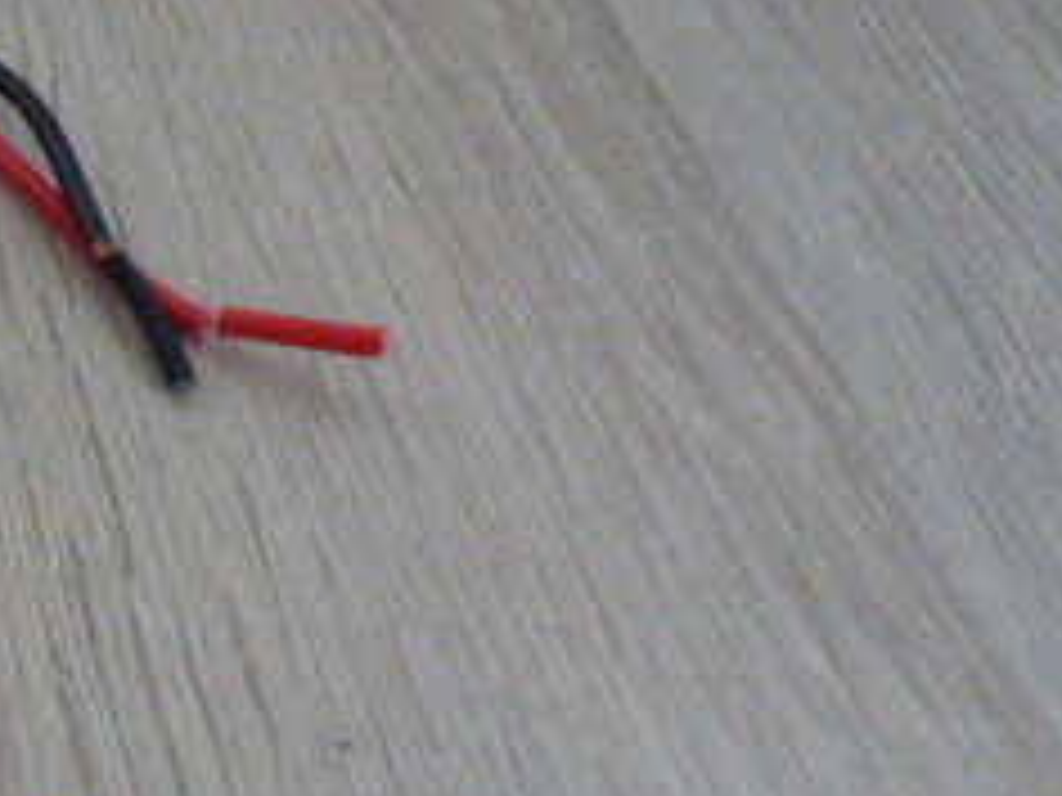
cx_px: -279
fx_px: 2025
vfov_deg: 22.1
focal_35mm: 66
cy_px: 211
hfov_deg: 25.7
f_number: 2.8
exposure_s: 1/20
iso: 800
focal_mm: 4.5
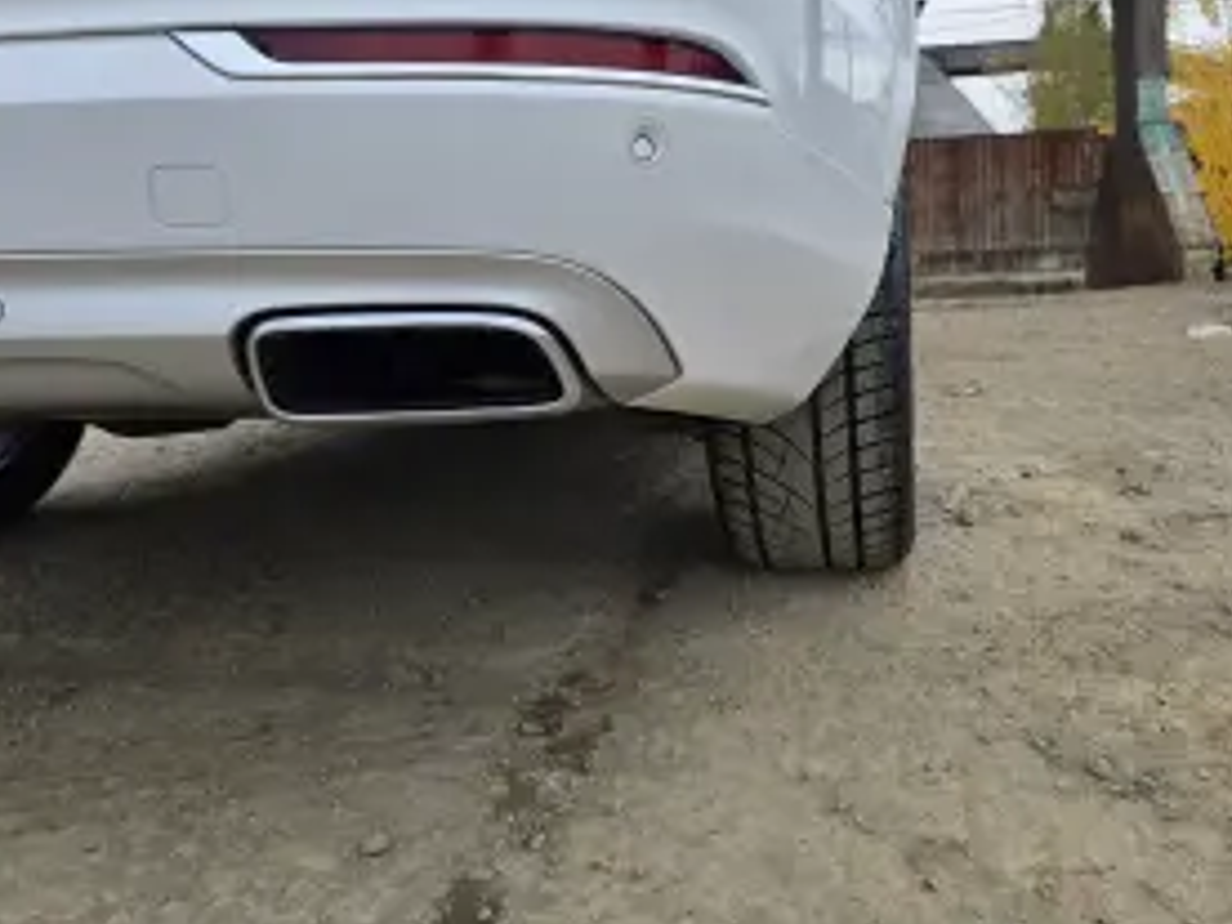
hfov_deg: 59.9
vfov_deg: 46.3
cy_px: 335
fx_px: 1068
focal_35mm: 30
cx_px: 652
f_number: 1.7
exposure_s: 1/180
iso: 32
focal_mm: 6.3
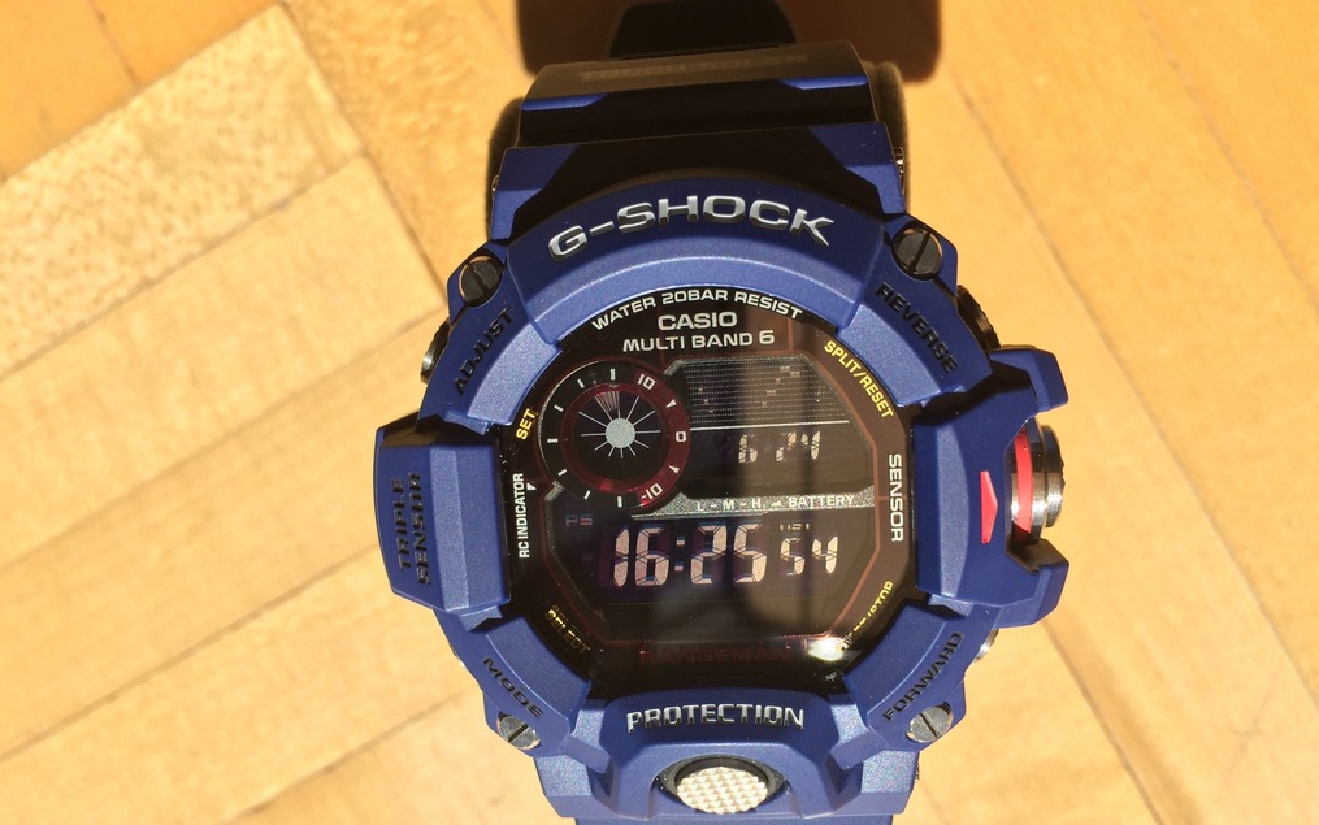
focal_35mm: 31
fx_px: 1115
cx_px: 656
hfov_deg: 61.2
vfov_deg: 40.5
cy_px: 466
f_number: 2.2
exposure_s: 1/1068
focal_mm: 4.15
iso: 32
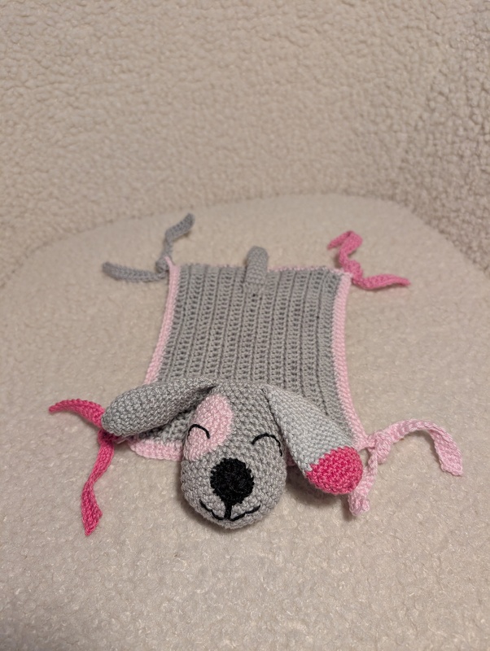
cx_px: 245
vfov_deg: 71.5
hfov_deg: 56.9
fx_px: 452
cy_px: 326
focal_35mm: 24
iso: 741
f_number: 1.68
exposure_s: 1/181
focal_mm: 6.9
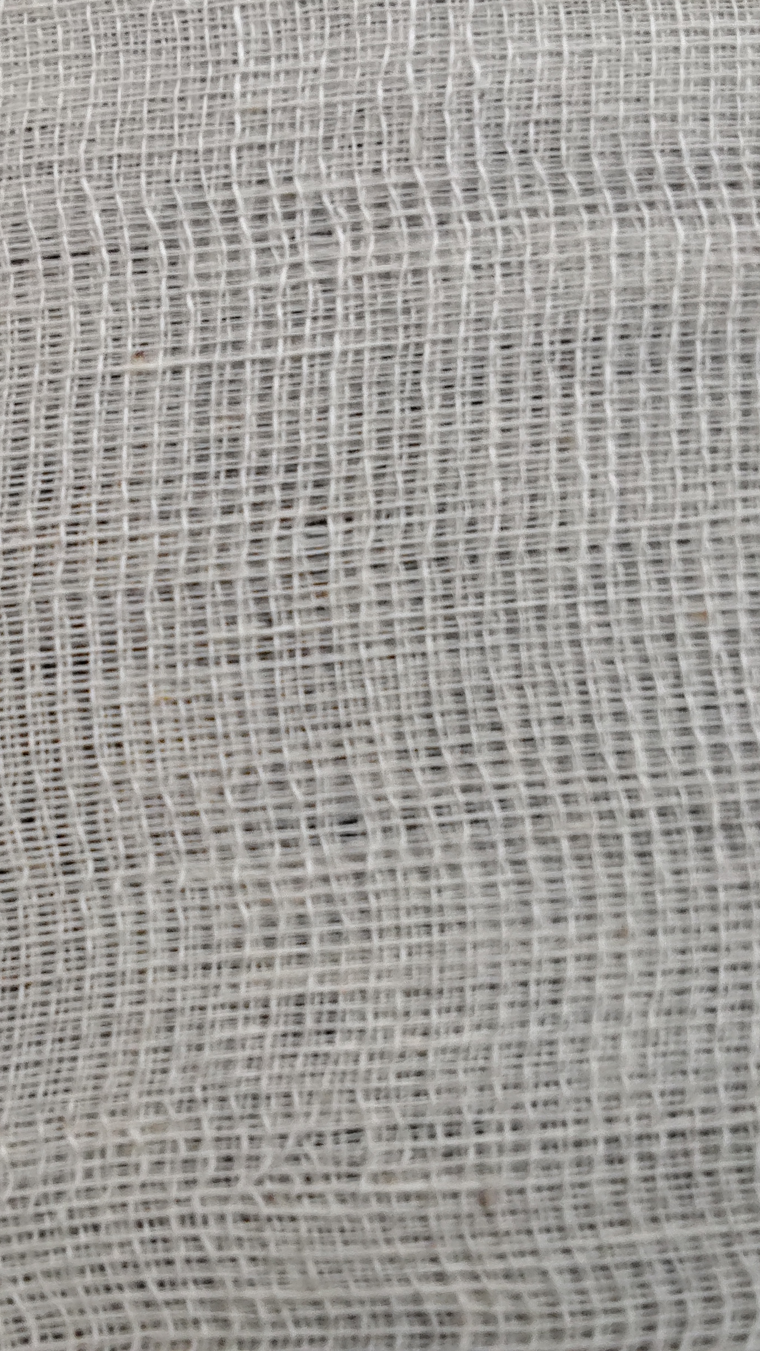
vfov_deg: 52.8
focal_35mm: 38
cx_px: 181
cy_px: 672
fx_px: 1361
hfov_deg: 30.6
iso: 250
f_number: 2
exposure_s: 1/100
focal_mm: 2.78
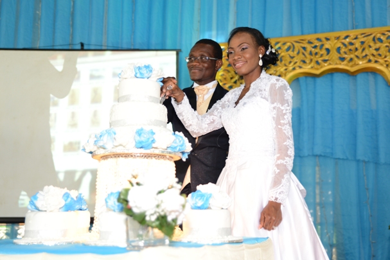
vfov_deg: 29.3
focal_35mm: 46
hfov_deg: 42.7
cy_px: 130
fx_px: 498
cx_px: 195
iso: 1000
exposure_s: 1/60
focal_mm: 46
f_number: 2.8
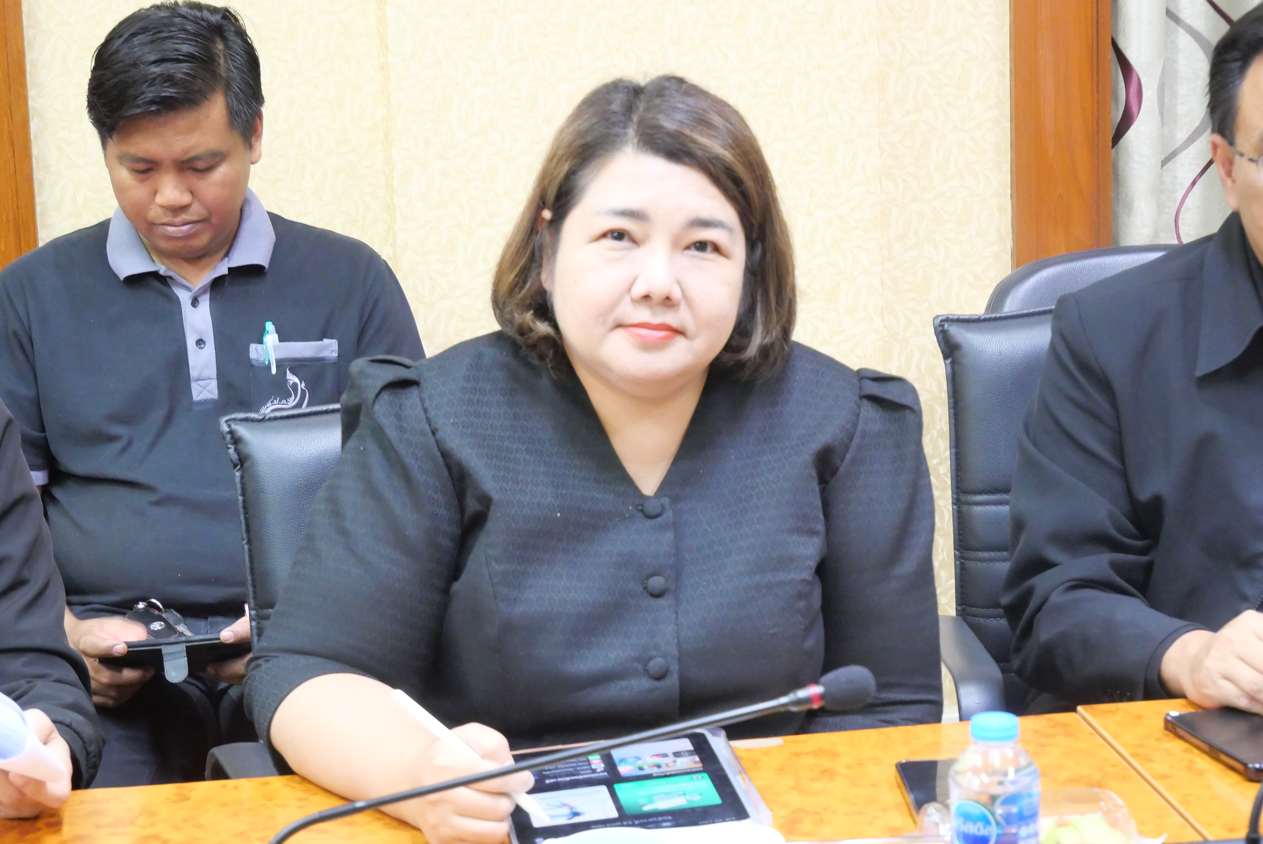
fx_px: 3194
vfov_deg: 15.0
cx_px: 632
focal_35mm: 91
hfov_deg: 22.4
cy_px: 422
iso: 3200
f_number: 5.6
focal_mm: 44
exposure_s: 1/8
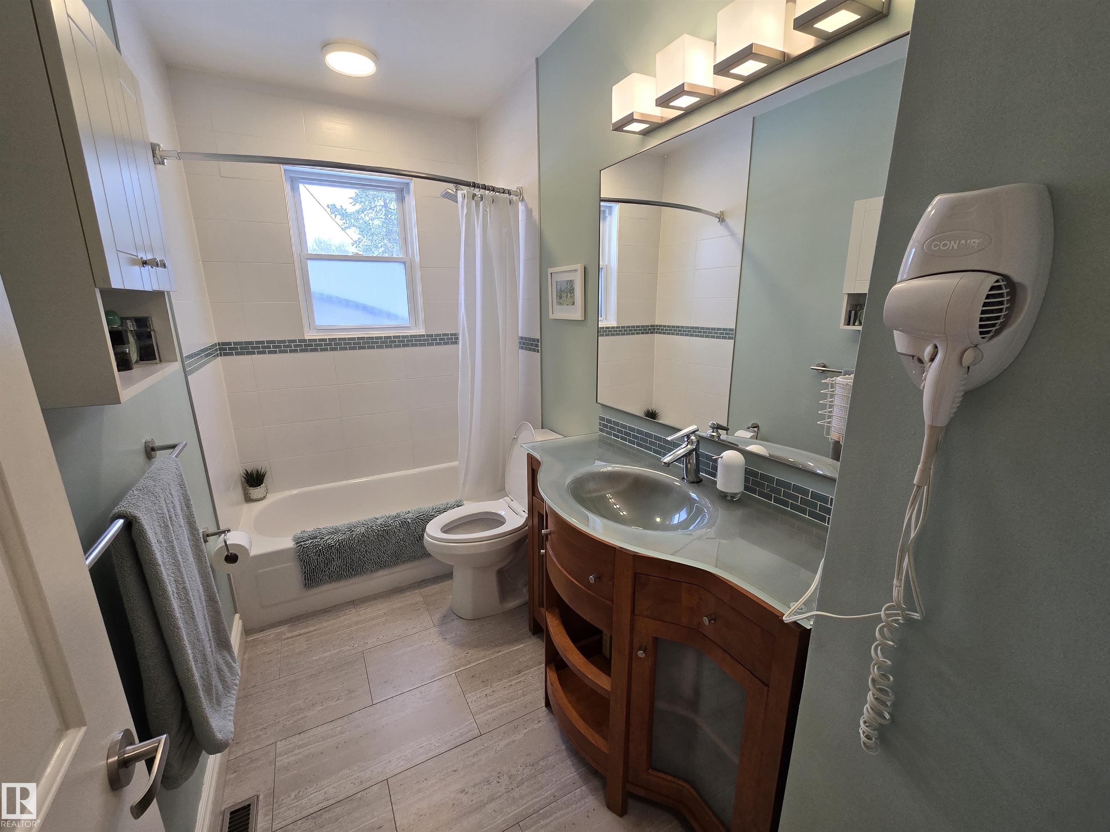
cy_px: 416
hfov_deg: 106.2
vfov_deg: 89.9
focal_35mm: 13
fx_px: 417
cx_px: 555
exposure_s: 1/60
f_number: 2.2
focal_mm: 2.2
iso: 100
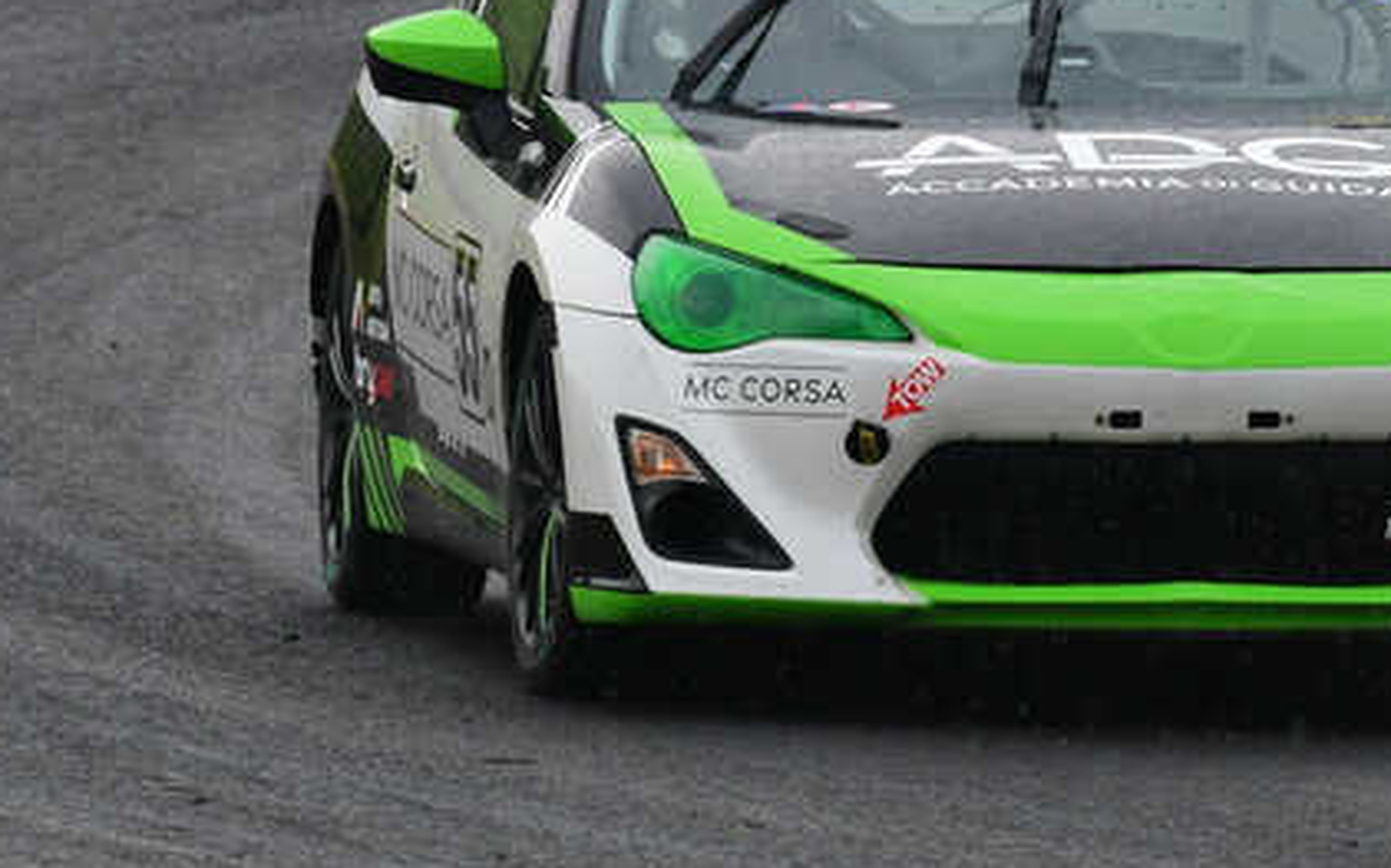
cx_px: 1067
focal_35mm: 1162
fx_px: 44045
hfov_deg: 1.8
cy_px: 46
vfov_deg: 1.1
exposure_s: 1/640
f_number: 11
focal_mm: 400
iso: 1000
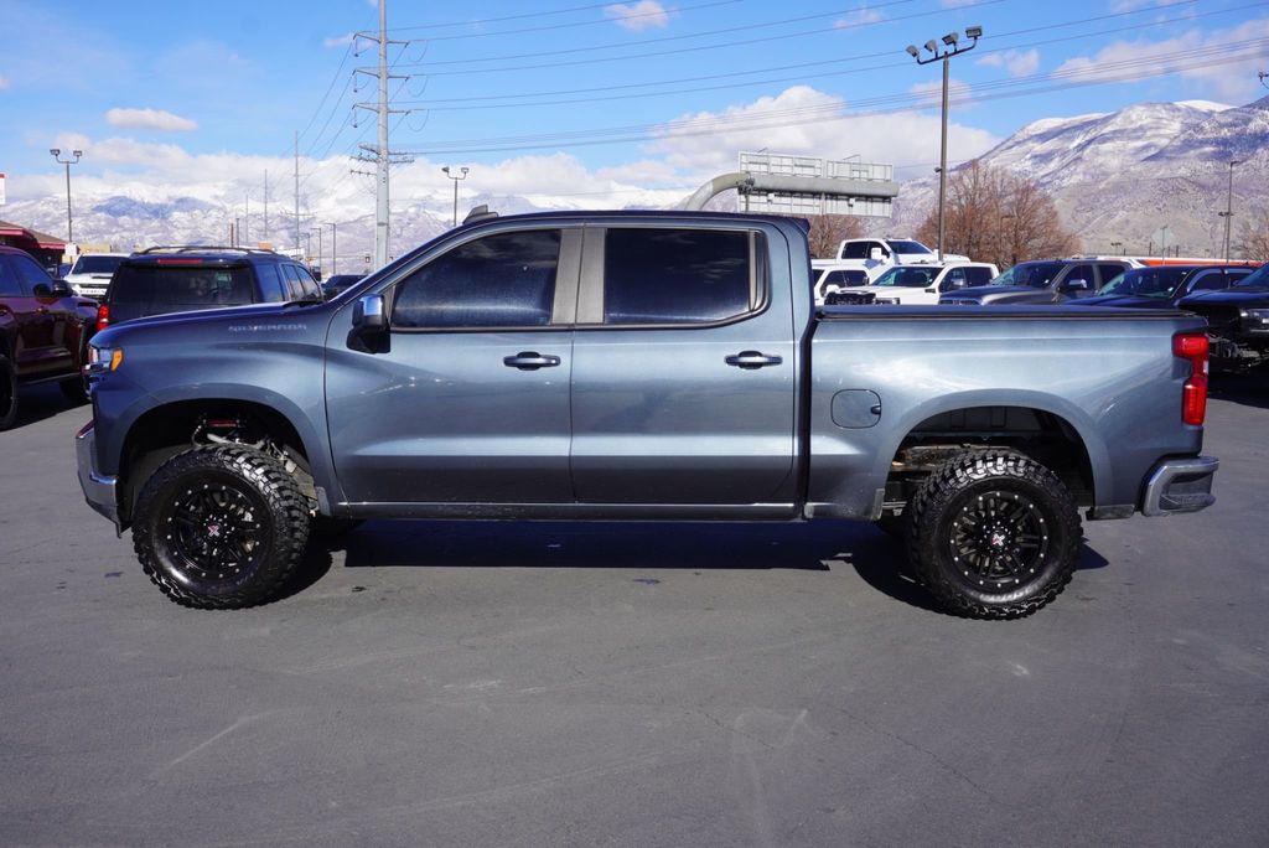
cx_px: 634
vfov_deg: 36.9
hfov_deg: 53.1
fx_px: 1270
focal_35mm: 36
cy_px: 424
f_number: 11
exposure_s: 1/160
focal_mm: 24
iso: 100
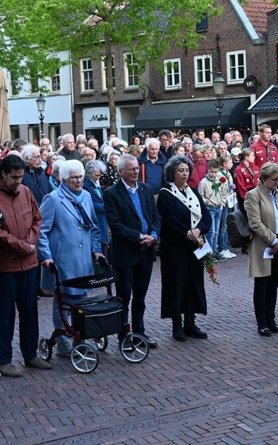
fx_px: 885
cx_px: 177
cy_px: 222
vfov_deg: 28.2
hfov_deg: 17.8
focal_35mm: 73
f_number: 6.3
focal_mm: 31.5
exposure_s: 1/160
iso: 800
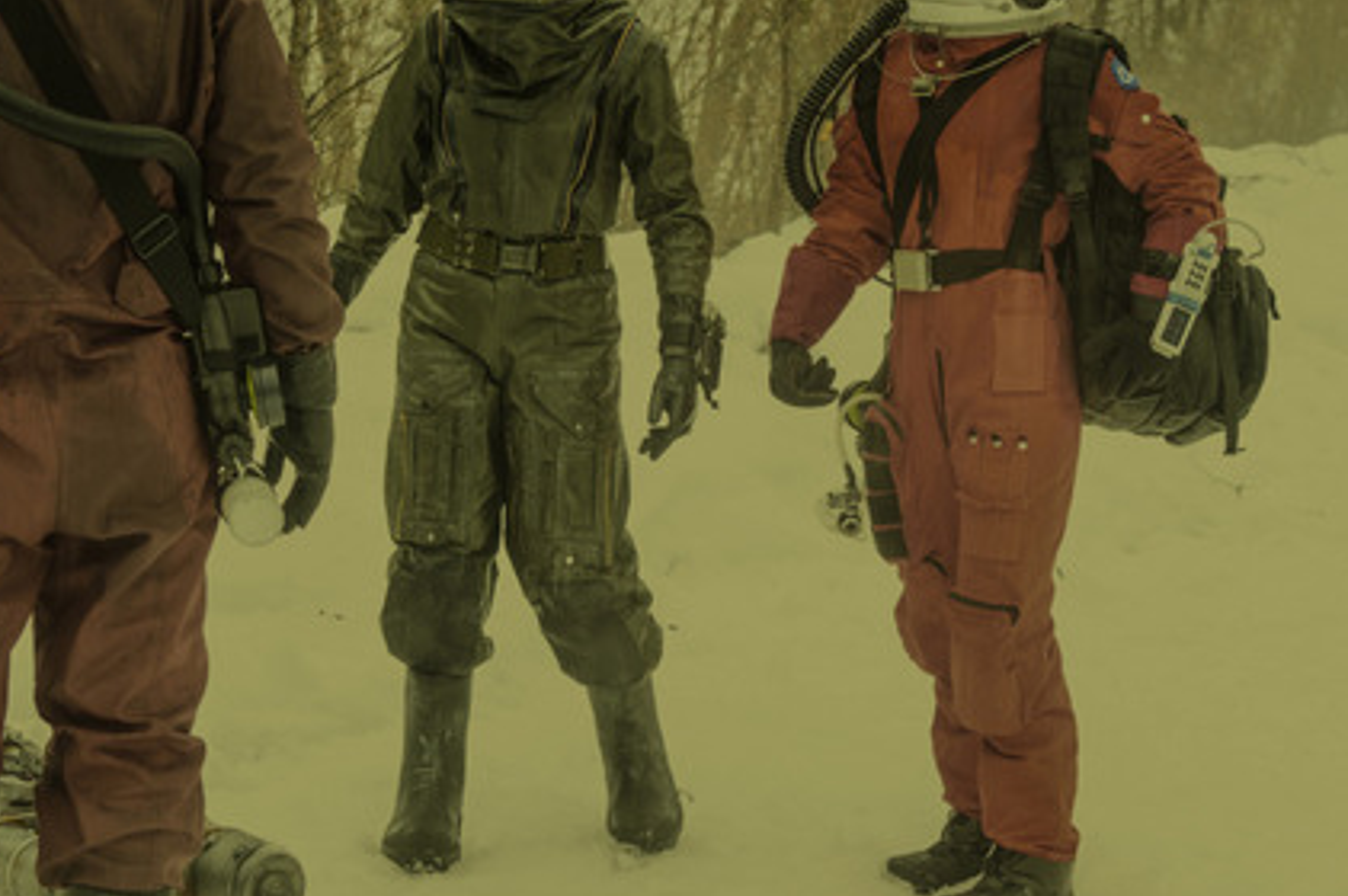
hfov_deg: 22.8
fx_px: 3330
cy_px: 306
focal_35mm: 89
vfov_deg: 15.3
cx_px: 432
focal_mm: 48
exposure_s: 1/125
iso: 320
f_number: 4.5
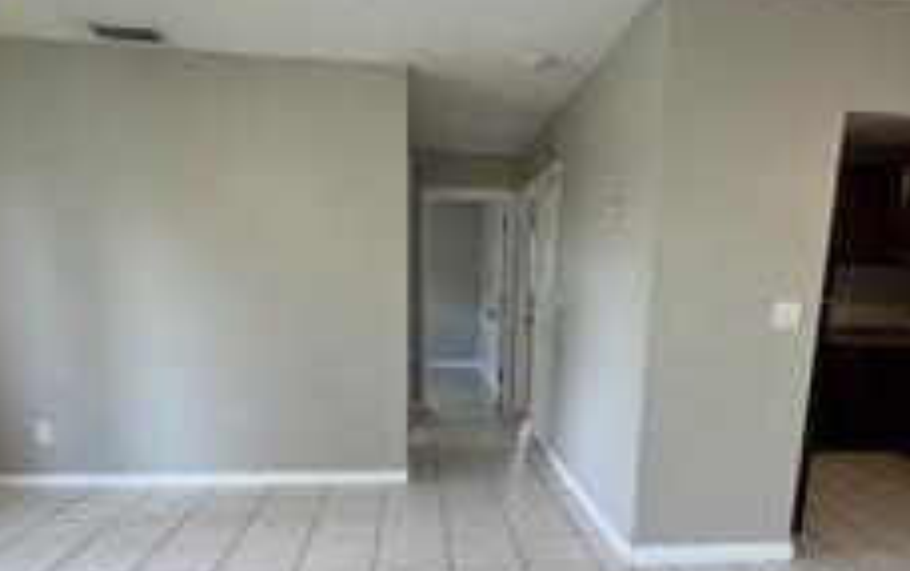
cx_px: 503
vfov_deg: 46.1
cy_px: 423
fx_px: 645
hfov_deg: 70.2
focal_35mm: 26
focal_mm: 2.22
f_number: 2.2
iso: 125
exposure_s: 1/120
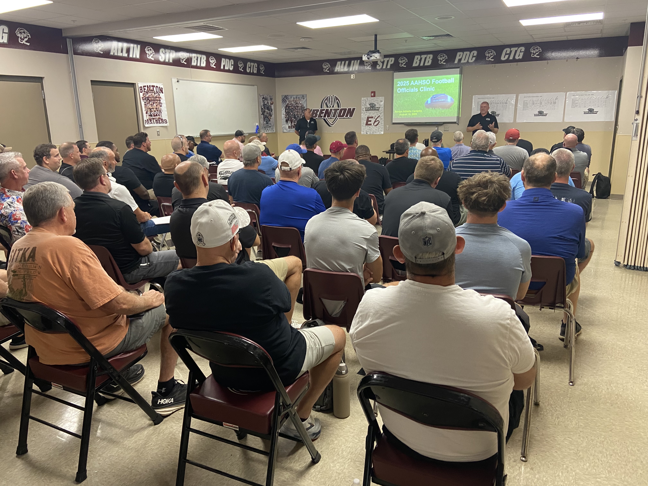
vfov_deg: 53.1
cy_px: 243
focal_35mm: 26
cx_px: 324
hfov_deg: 67.3
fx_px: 487
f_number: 1.8
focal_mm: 4.25
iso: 200
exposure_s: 1/60
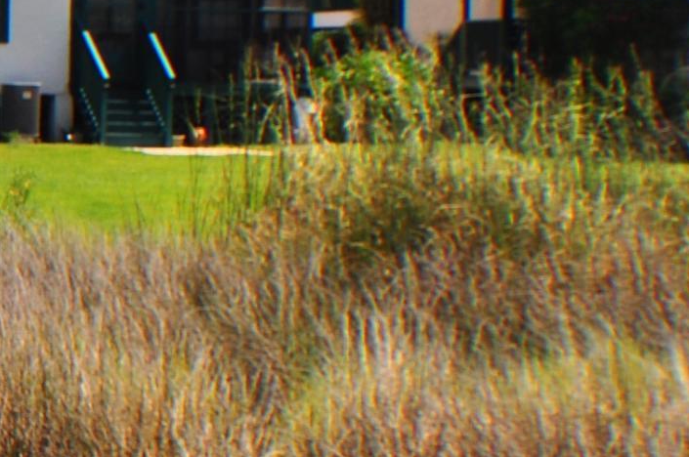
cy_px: 183
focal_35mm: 166
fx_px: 3173
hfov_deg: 11.6
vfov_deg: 8.2
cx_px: -521
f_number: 13
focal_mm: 26
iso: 200
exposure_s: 1/200
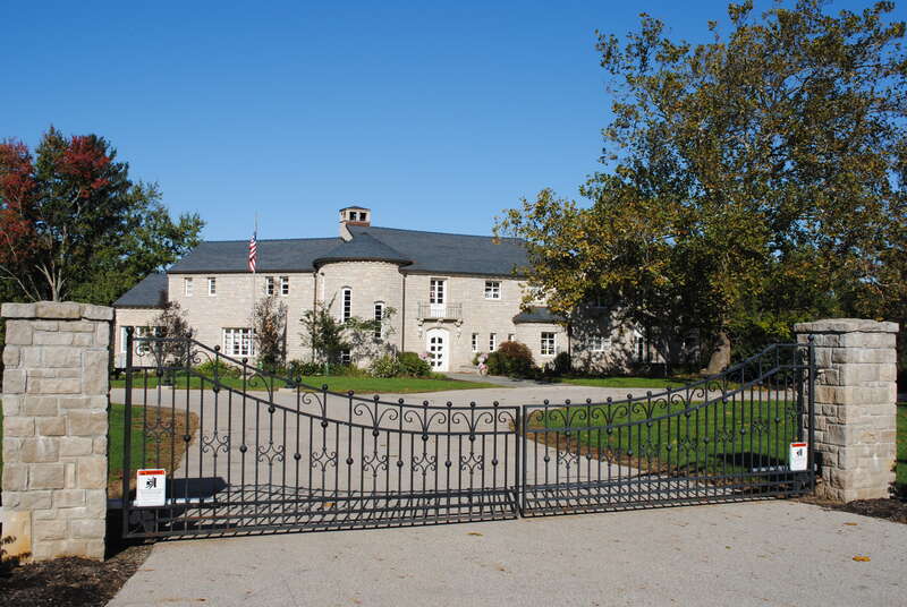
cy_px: 304
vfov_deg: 40.1
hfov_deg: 57.2
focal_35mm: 33
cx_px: 454
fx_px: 833
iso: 100
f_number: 9
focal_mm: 22
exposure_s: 1/320
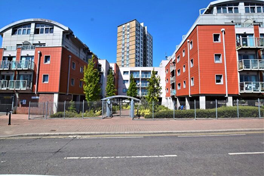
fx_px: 110
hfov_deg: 100.4
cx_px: 132
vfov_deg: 77.3
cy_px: 88
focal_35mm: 15
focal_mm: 10
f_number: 11
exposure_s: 1/500
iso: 320
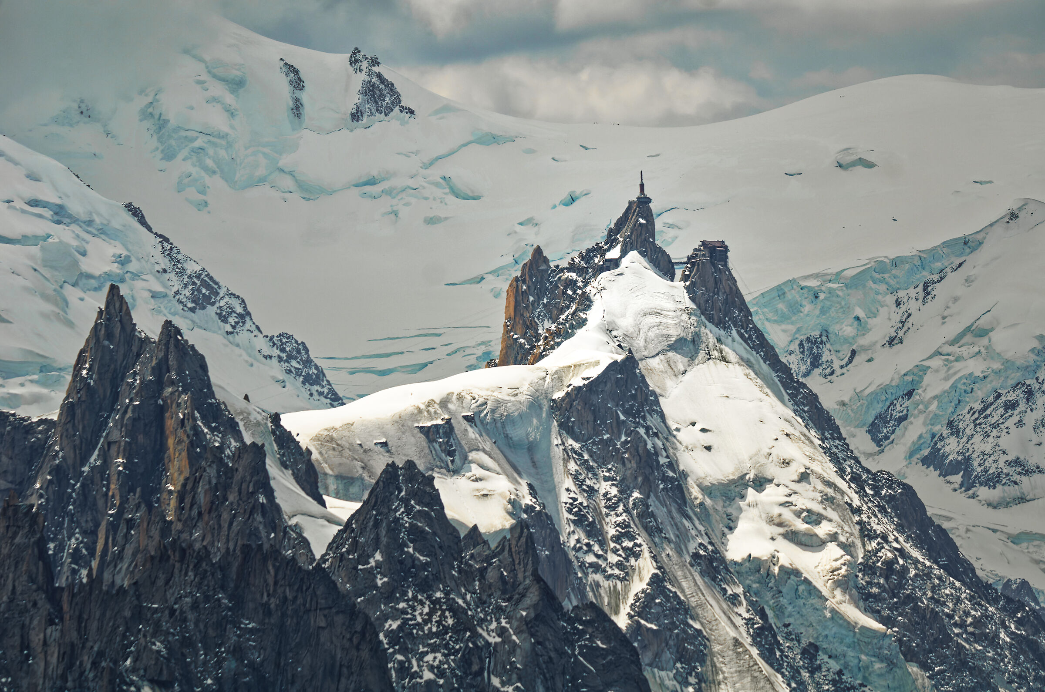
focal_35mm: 360
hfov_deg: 5.7
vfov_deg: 3.8
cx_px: 522
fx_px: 10429
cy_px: 346
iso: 100
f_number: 5.6
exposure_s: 1/1000
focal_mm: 240
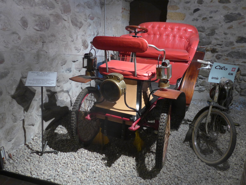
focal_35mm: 29
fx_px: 206
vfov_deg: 48.2
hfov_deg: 61.7
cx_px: 123
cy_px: 92
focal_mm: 6
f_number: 2
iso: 400
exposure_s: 1/25
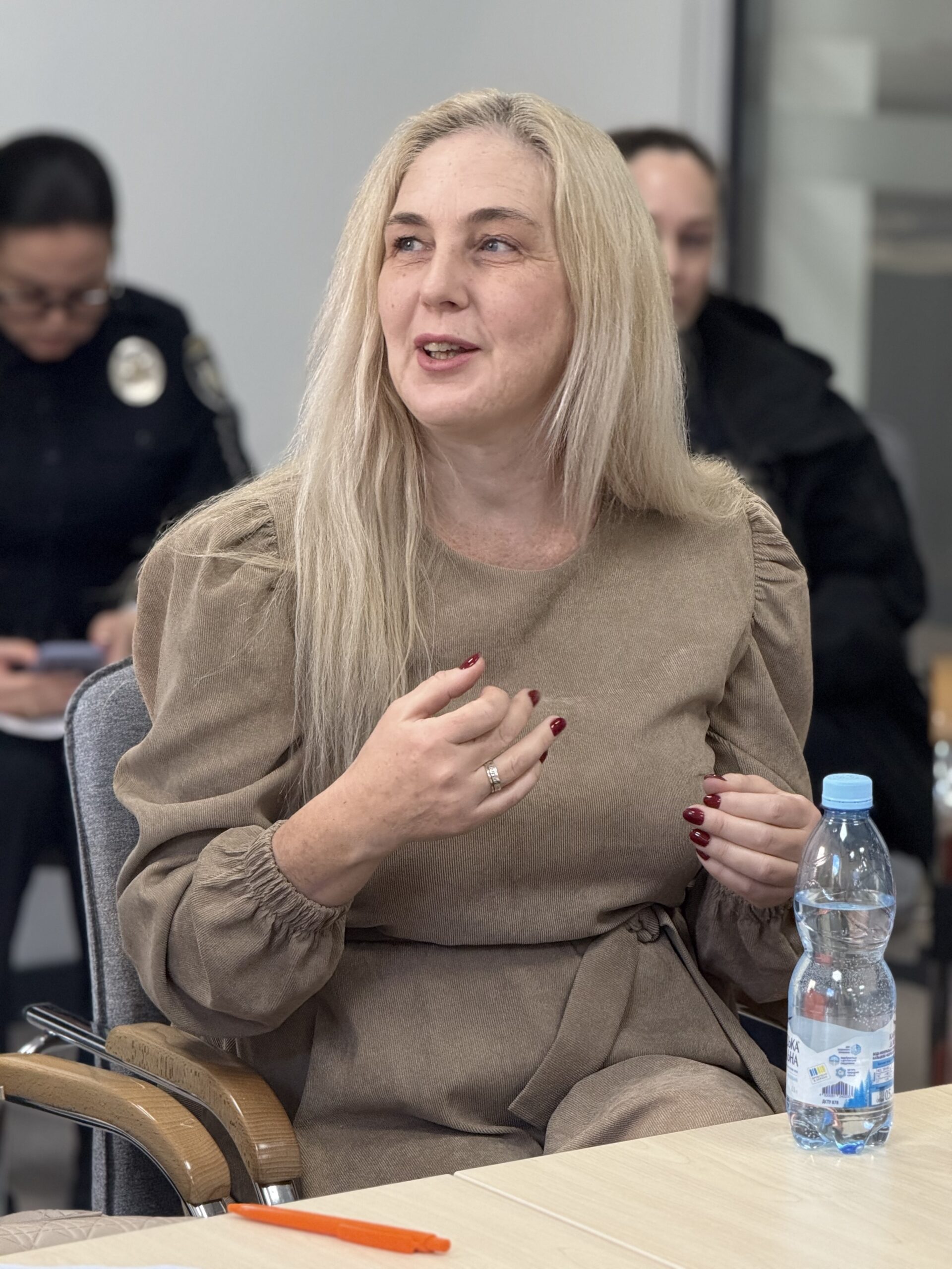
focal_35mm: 120
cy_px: 634
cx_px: 476
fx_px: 4400
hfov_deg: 12.3
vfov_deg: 16.4
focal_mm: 15.66
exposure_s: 1/81
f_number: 2.8
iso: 250
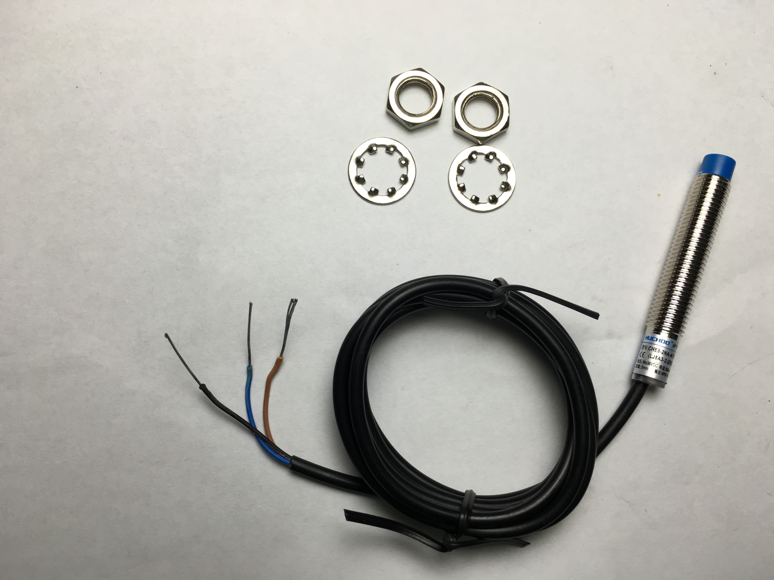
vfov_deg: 48.2
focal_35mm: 29
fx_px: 648
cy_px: 290
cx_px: 387
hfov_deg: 61.7
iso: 40
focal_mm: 4.15
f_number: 2.2
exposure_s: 1/100
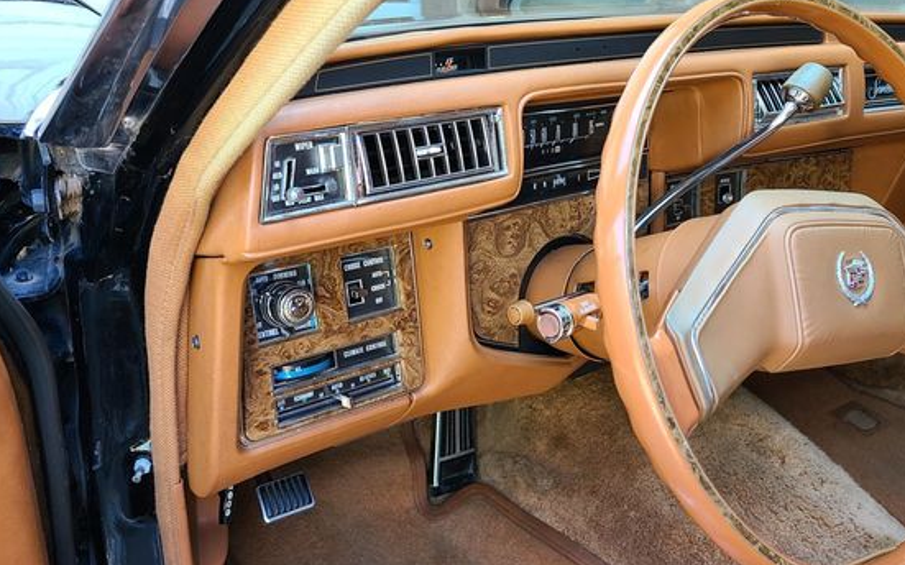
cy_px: 253
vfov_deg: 39.4
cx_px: 468
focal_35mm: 32
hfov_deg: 59.7
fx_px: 789
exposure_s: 1/59
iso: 100
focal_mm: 5.4
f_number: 1.8
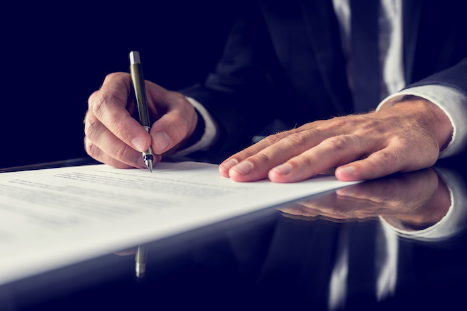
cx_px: 234
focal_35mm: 35
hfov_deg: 54.4
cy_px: 156
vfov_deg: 37.9
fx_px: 454
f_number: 4.5
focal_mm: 35
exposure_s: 1/8
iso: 100
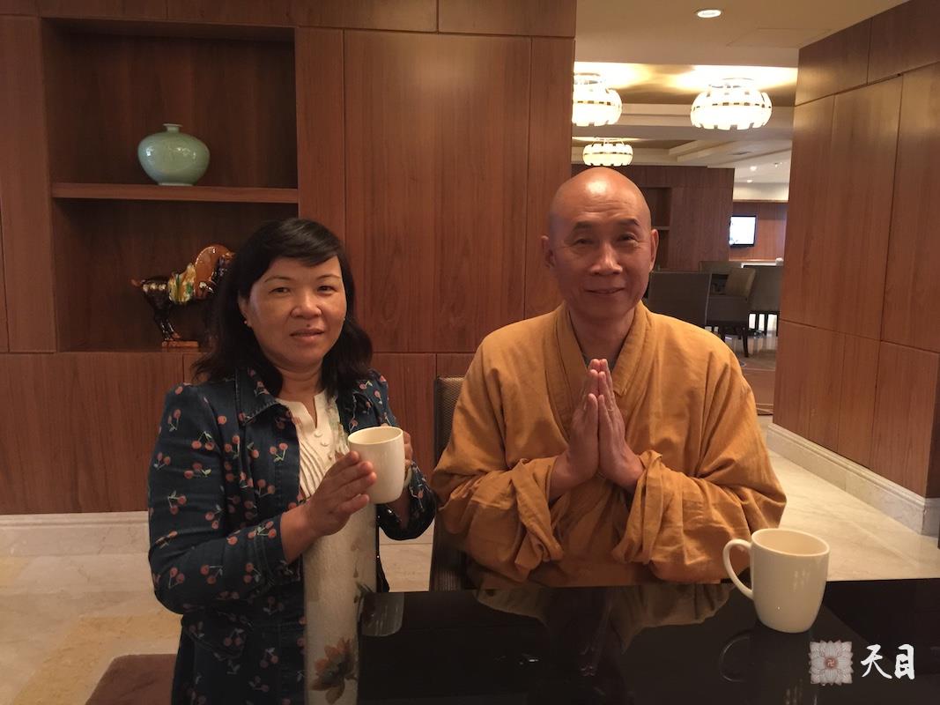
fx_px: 787
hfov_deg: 61.7
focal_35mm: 29
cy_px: 352
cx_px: 470
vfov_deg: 48.2
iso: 160
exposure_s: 1/4
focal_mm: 4.15
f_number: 2.2
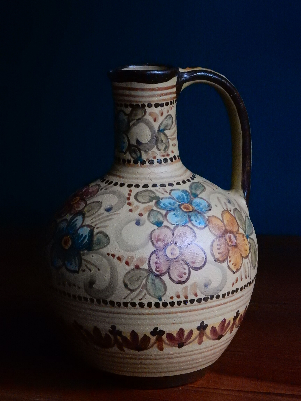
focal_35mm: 99
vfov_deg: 19.8
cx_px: 150
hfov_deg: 14.9
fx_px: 1148
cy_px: 200
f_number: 5.3
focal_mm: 17.6
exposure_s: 1/50
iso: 1600
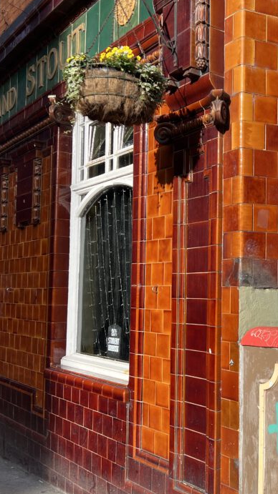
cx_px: 212
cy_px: 252
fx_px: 551
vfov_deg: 48.4
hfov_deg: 27.9
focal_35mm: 42
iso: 50
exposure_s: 1/1901
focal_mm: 5.7
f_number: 1.5
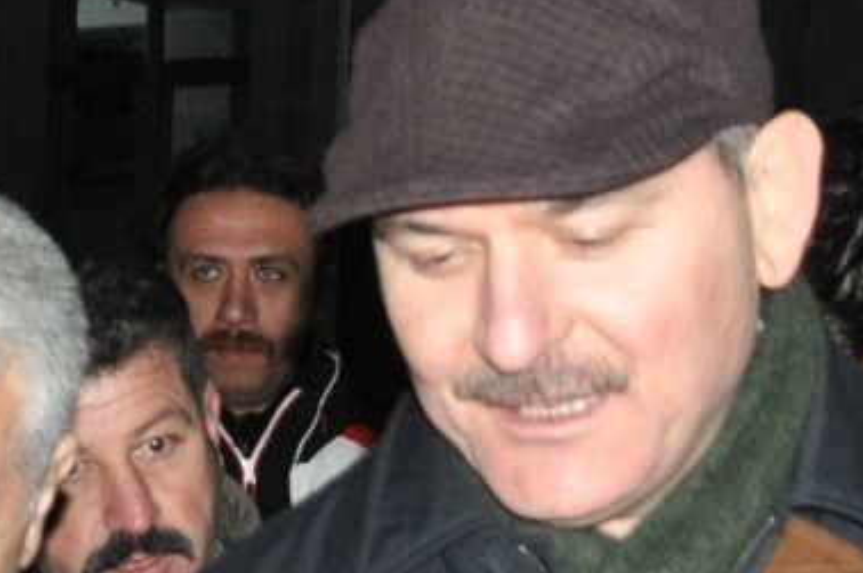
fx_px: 3663
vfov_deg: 8.7
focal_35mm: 153
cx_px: -797
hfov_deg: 12.1
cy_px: 904
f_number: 3.5
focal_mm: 18
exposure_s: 1/60
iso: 800
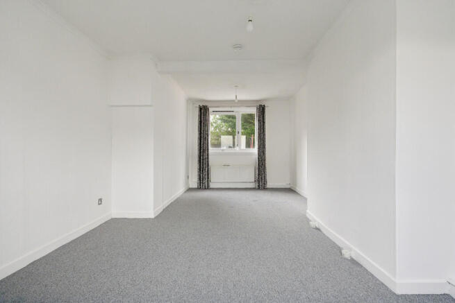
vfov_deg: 72.1
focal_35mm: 16
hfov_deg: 95.0
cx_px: 228
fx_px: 209
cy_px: 152
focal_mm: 11
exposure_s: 1/50
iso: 800
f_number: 6.3
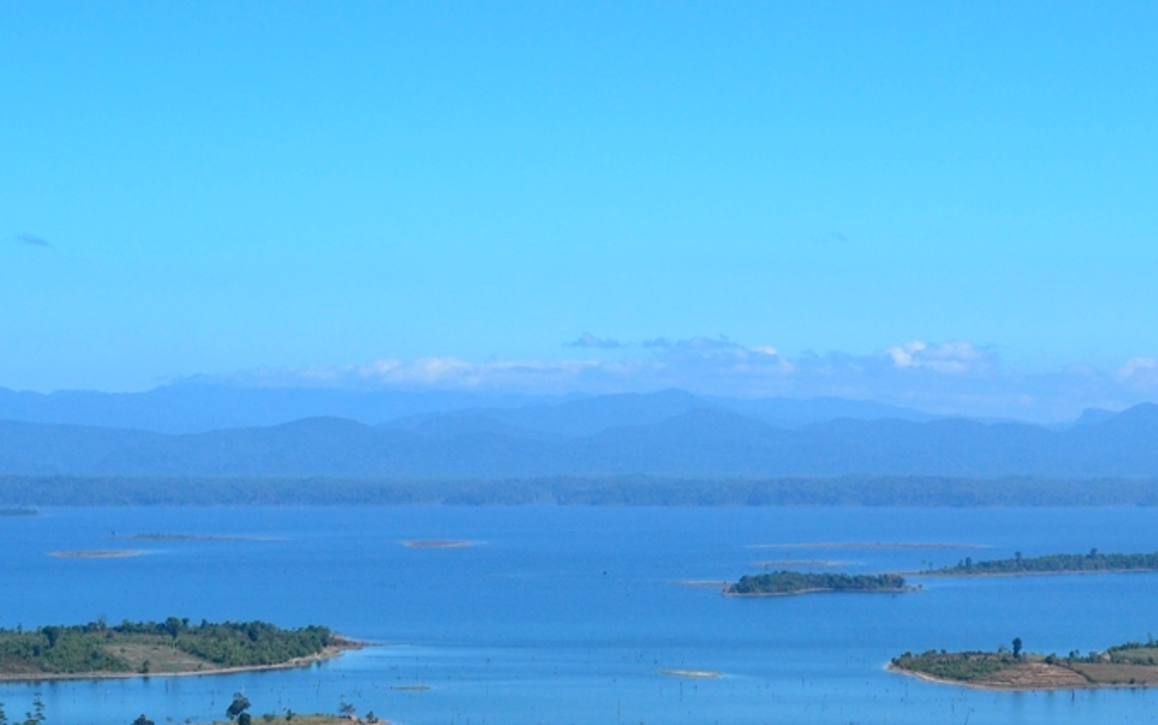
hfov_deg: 23.0
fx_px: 2841
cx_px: 673
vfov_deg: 14.5
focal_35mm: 90
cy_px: 476
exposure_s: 1/500
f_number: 11
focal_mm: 32
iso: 400
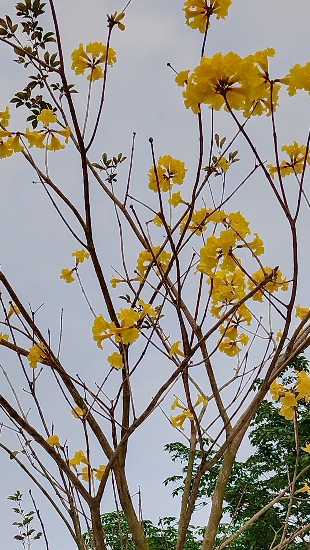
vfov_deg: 26.6
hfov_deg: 15.2
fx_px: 1155
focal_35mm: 79
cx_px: 68
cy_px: 403
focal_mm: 6.24
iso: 100
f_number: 1.8
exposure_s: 1/286
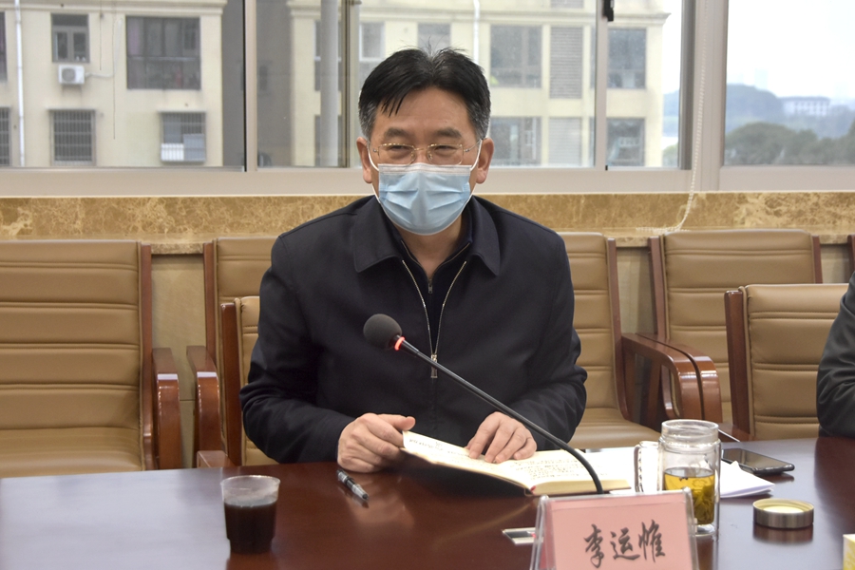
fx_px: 1247
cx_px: 428
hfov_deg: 37.9
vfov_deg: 25.8
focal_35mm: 52
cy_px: 285
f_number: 5.6
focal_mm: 35
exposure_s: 1/125
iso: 1250
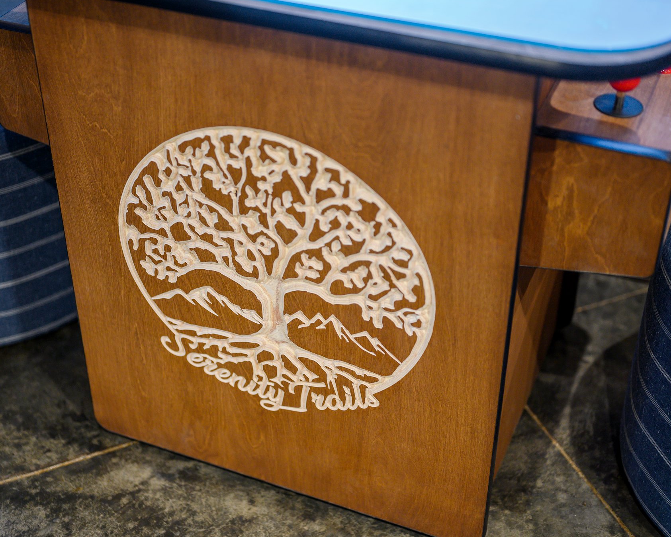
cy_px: 267
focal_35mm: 57
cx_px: 299
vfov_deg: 26.7
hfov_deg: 33.0
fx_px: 1132
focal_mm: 50
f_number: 1.8
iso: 200
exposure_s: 1/60
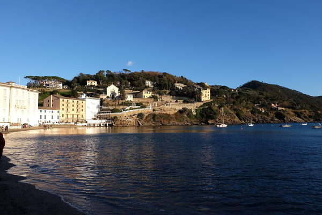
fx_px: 215
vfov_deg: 53.1
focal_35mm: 24
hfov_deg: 73.7
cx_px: 161
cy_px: 108
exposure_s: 1/125
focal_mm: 16
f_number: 8
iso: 100
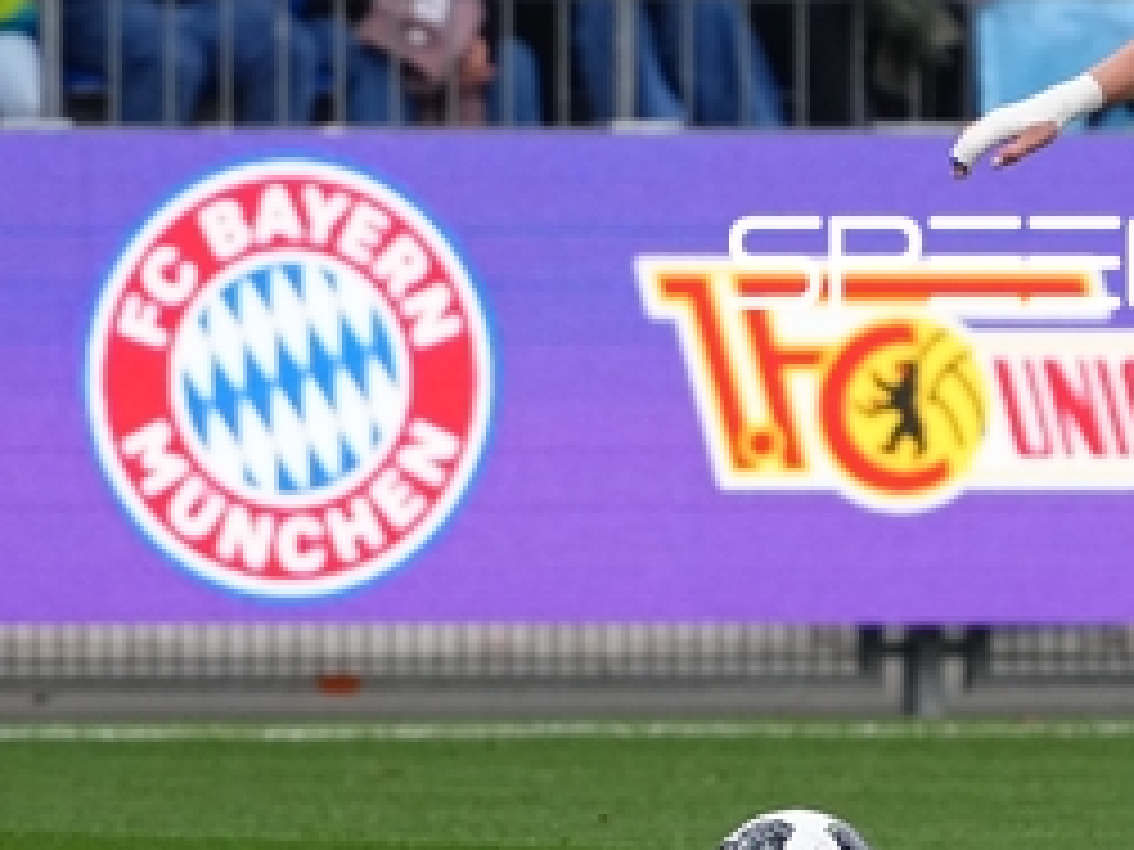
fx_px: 31482
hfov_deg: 2.1
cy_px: 265
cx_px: 1179
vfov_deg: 1.5
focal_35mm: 961
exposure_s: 1/1600
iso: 1600
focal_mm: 280
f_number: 5.6
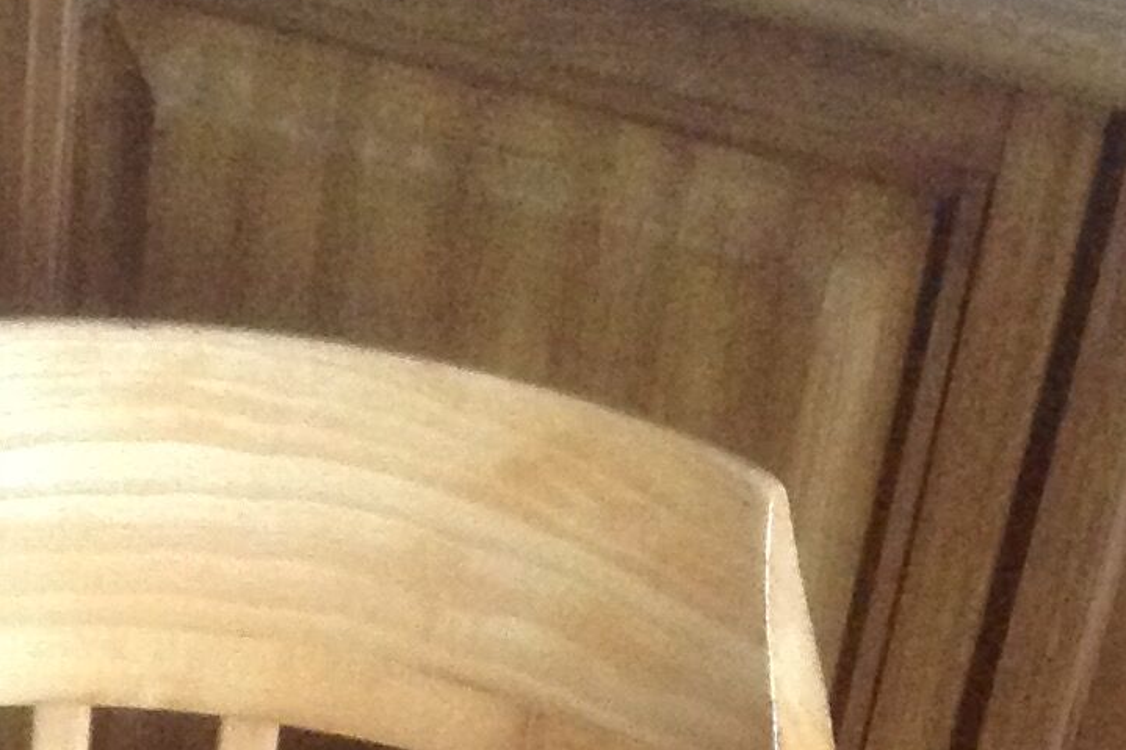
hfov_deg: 15.4
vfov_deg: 9.4
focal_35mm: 131
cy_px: 1730
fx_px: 4096
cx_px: 61
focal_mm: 4.28
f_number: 2.4
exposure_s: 1/15
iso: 500
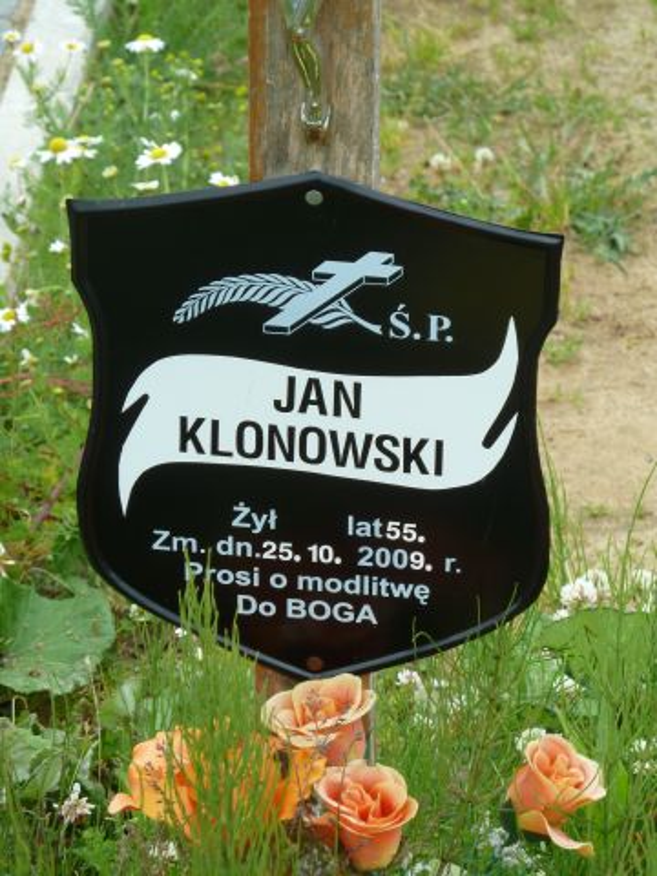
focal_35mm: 169
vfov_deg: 11.7
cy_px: 438
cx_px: 328
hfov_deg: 8.8
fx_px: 4277
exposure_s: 1/80
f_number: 4.5
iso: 80
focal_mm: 27.8
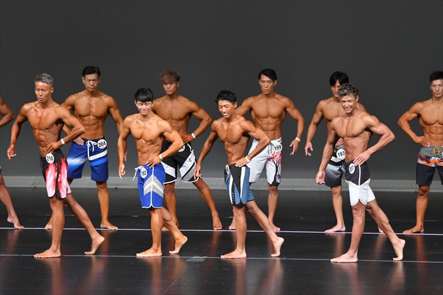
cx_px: 222
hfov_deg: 9.2
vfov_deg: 6.1
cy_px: 148
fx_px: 2767
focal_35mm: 225
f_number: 5.6
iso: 4000
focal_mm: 150
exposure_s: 1/400
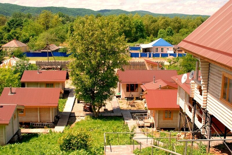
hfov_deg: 46.4
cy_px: 78
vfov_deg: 32.0
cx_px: 116
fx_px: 271
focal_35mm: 42
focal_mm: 28
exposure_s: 1/160
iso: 100
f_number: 6.3
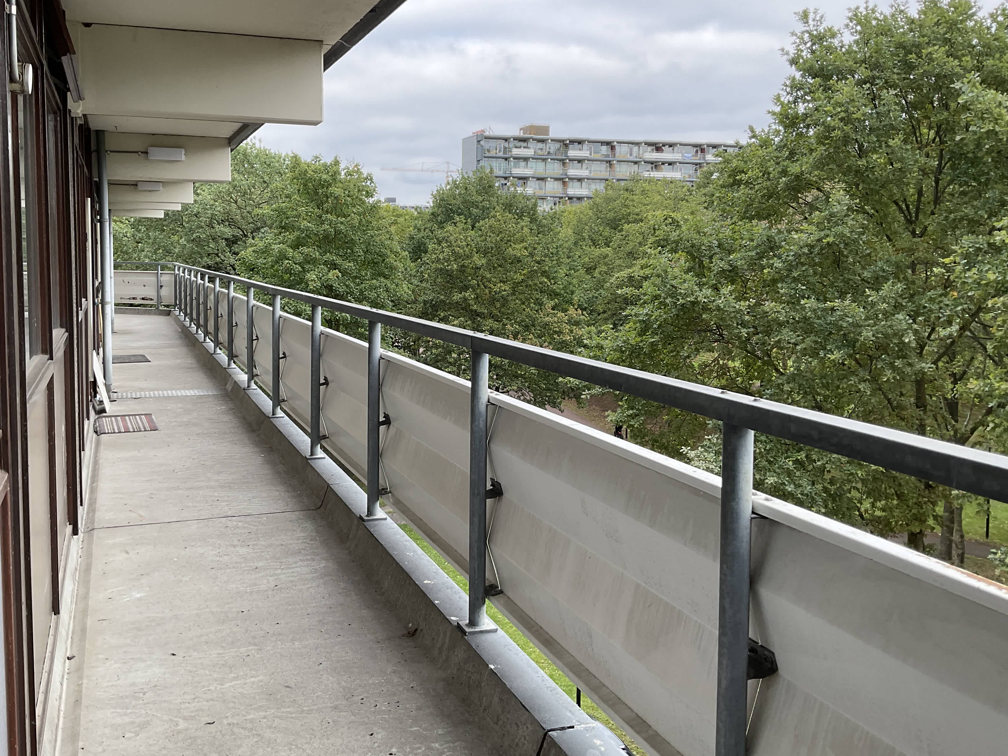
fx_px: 990
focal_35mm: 34
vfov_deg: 41.7
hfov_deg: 53.7
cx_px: 423
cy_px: 320
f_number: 1.8
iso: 16
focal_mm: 3
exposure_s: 1/229
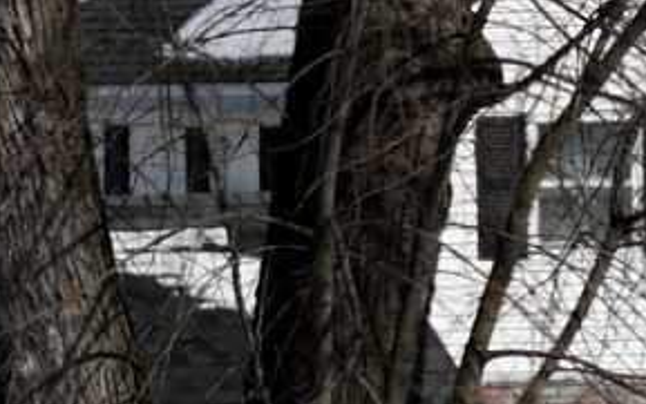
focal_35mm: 932
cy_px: 302
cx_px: -1243
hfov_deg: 2.2
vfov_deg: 1.4
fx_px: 16418
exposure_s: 1/8000
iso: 280
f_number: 5
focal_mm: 86
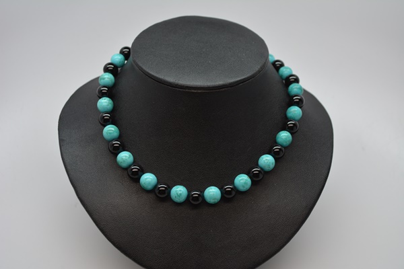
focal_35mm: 48
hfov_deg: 41.1
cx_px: 202
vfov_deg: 28.1
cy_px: 134
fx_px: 539
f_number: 5.6
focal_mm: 32
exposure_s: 1/125
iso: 400
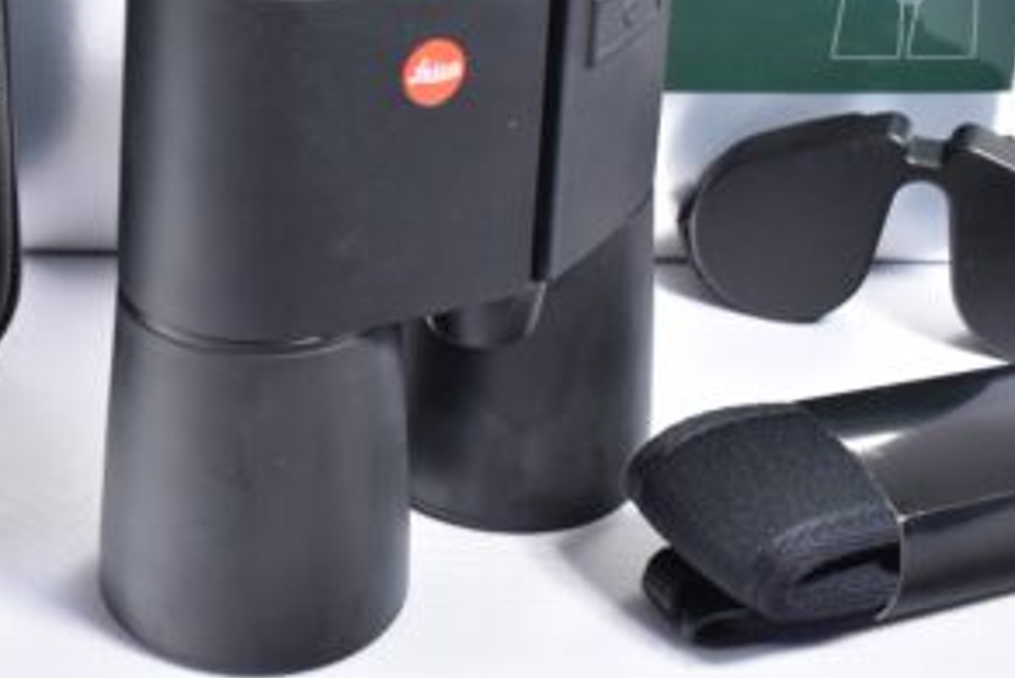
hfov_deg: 26.9
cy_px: 24
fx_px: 2087
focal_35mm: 74
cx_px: 243
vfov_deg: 18.1
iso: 640
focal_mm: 24
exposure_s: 1/40
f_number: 5
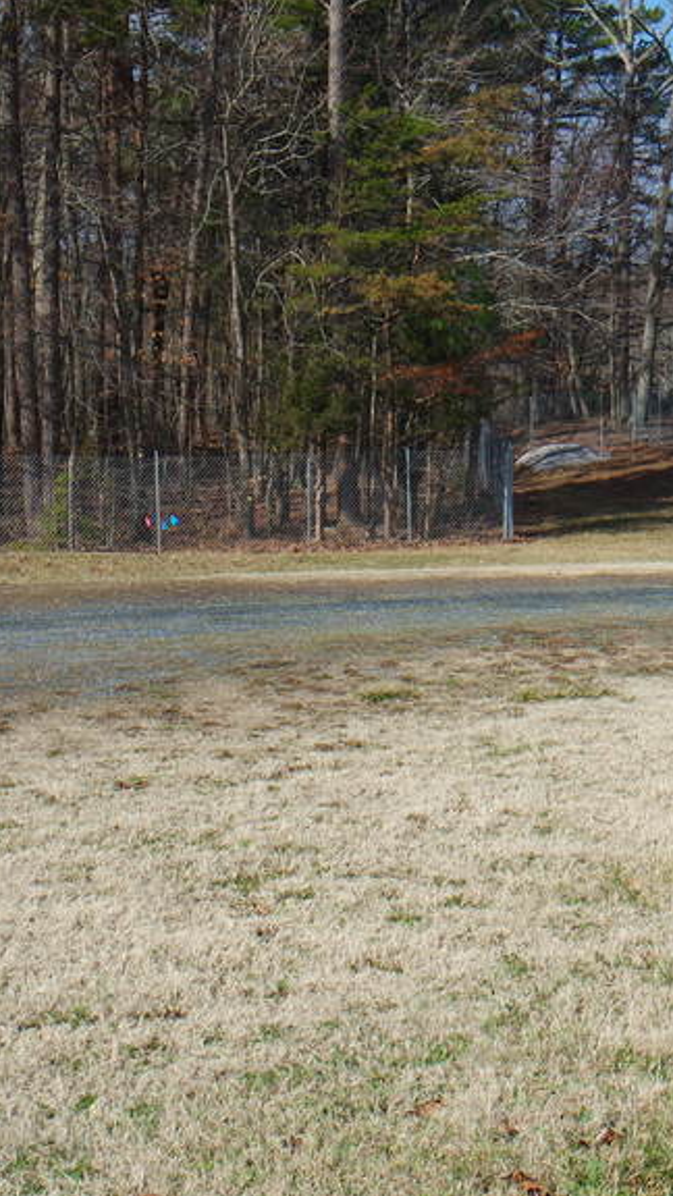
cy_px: 600
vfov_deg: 31.0
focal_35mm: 68
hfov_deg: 17.3
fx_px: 2157
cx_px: 685
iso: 160
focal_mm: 16
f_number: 7.1
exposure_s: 1/320
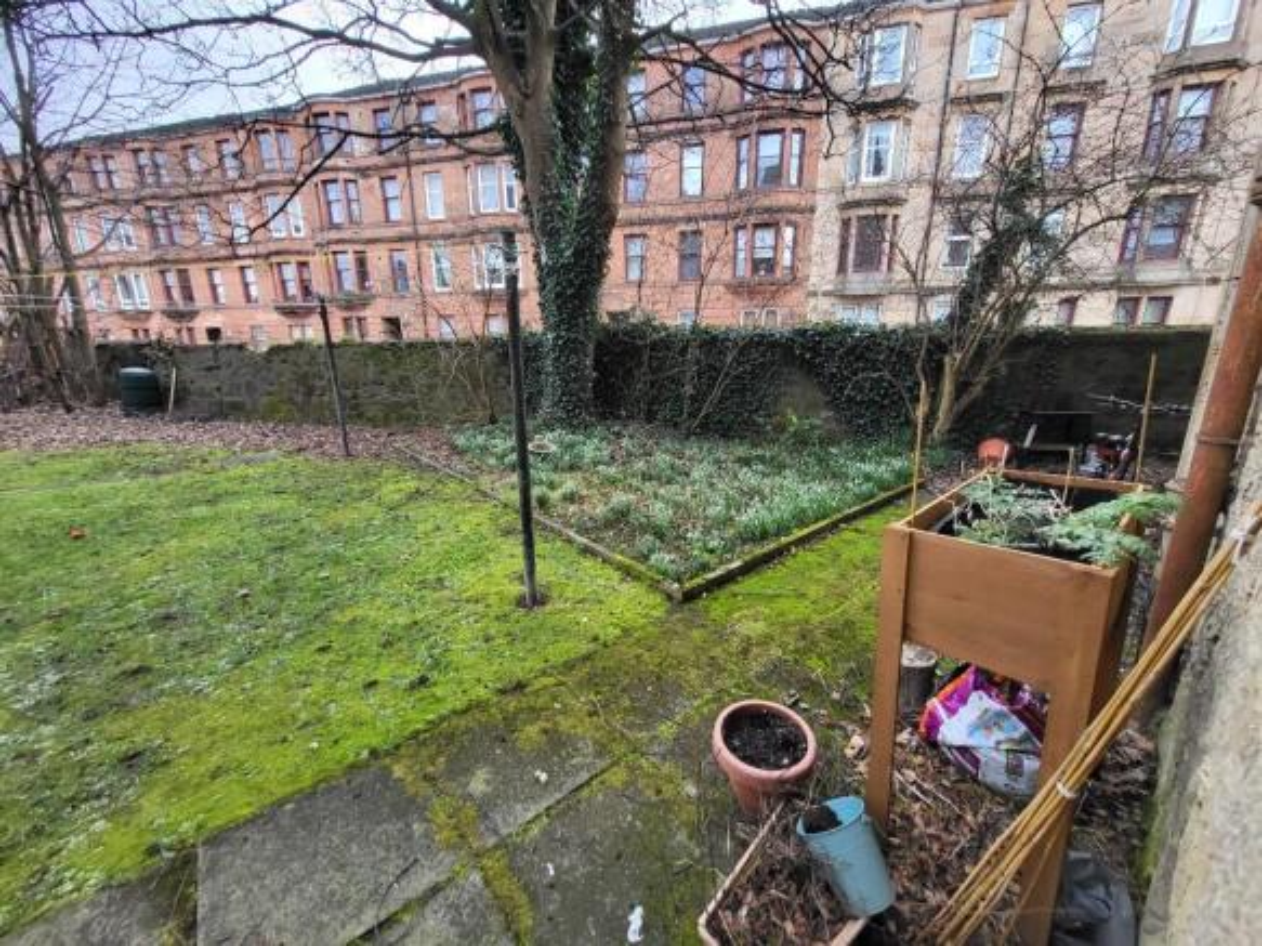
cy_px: 473
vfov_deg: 89.9
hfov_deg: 106.2
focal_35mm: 13
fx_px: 474
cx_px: 631
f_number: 2.2
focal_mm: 1.74
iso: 80
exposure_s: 1/50
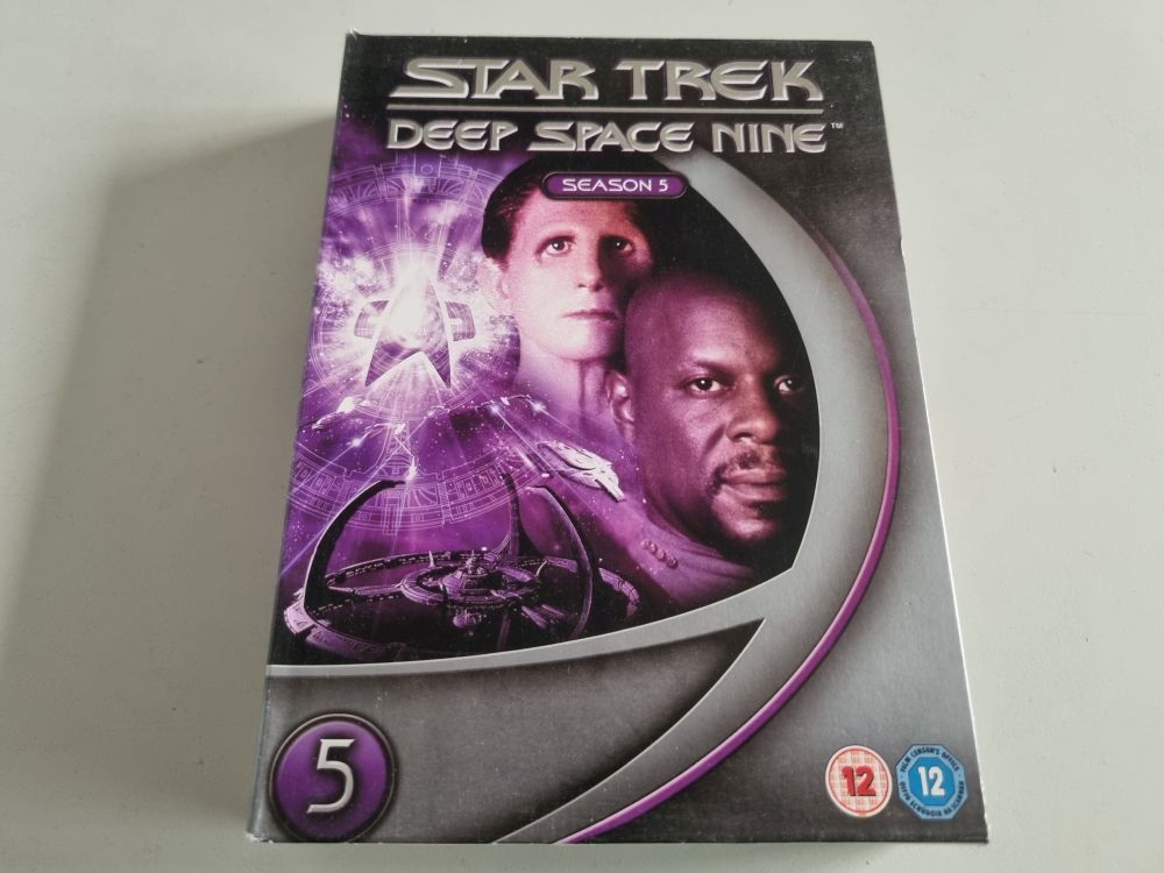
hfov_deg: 67.3
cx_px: 582
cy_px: 436
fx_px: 874
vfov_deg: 53.1
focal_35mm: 26
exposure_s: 1/50
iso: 160
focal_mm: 5.4
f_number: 1.8
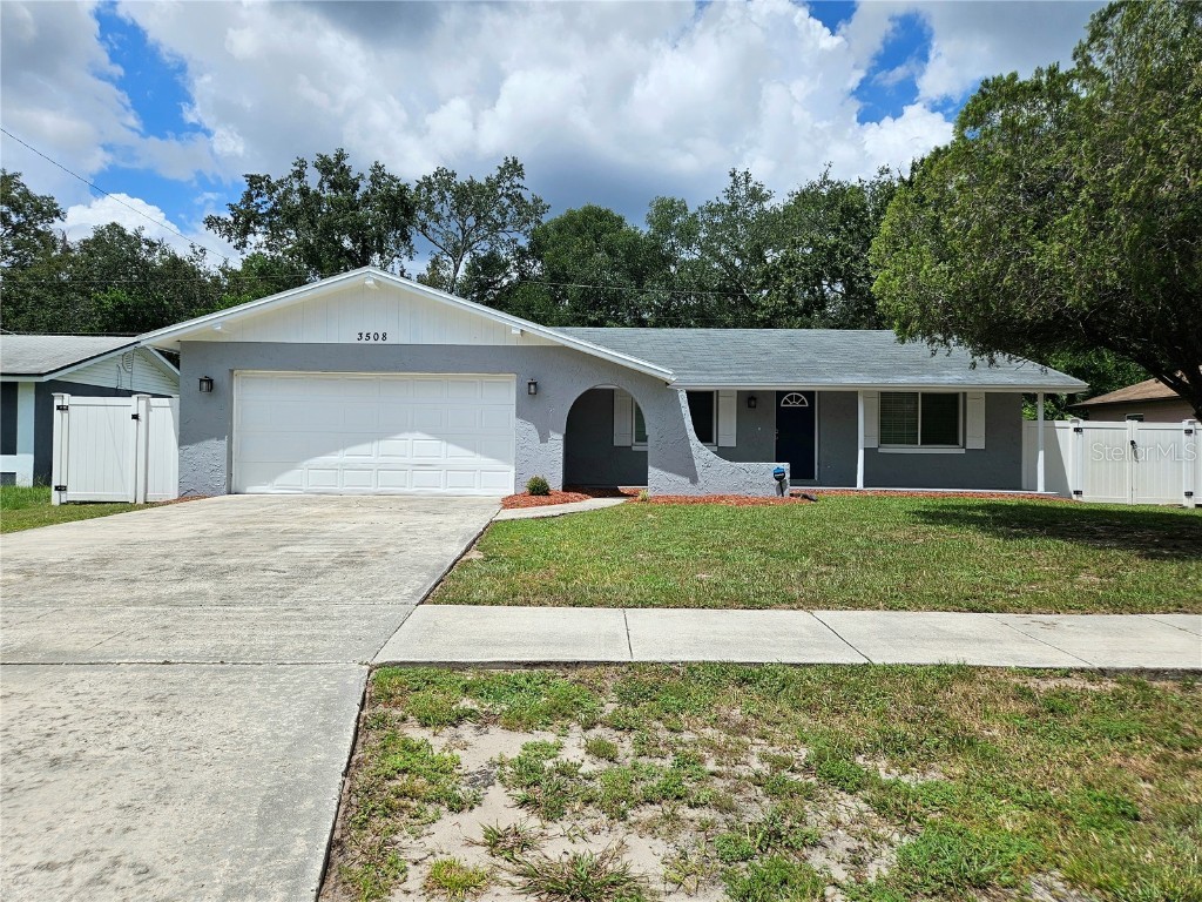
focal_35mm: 23
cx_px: 601
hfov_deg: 73.9
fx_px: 799
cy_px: 451
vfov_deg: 58.9
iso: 25
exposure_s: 1/5000
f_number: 1.8
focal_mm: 5.4
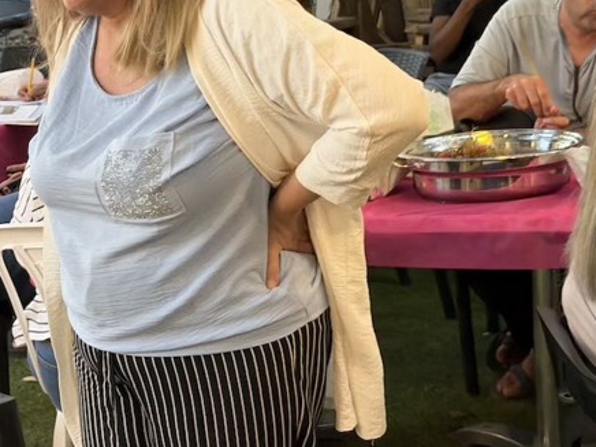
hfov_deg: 25.1
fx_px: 1326
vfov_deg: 19.1
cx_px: 175
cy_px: 158
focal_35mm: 77
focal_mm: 6.76
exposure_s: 1/100
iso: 250
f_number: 1.78
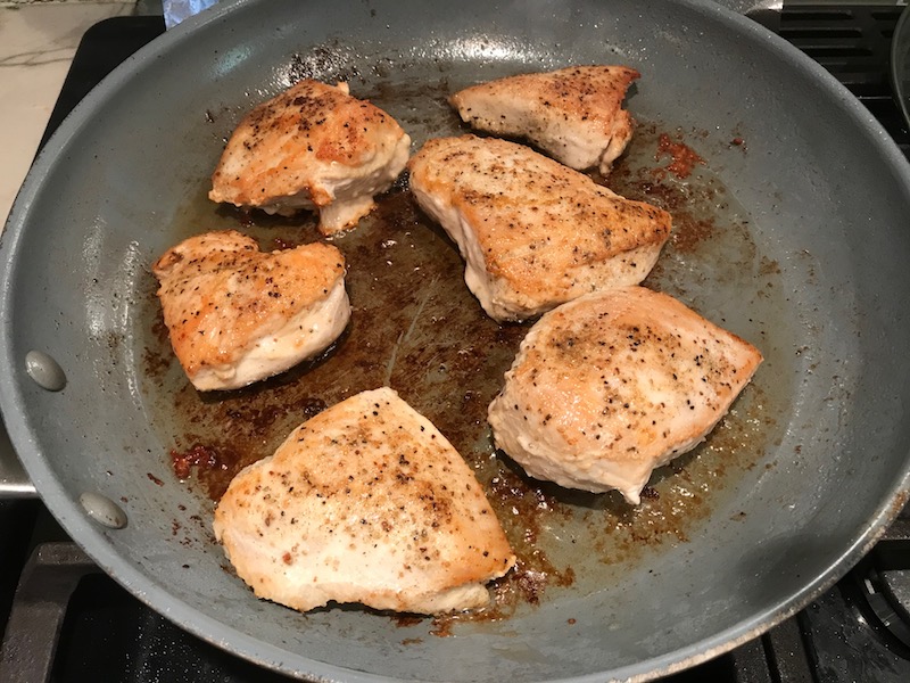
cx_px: 455
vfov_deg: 49.7
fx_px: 736
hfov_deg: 63.4
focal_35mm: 28
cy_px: 342
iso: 40
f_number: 1.8
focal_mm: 3.99
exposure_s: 1/24
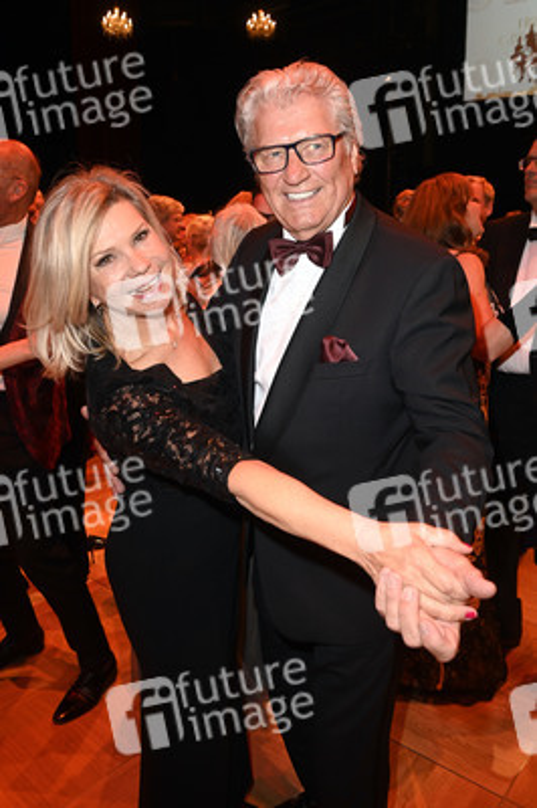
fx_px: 605
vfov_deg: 67.4
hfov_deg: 47.9
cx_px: 268
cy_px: 404
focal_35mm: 27
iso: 1600
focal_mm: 27
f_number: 5.6
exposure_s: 1/160
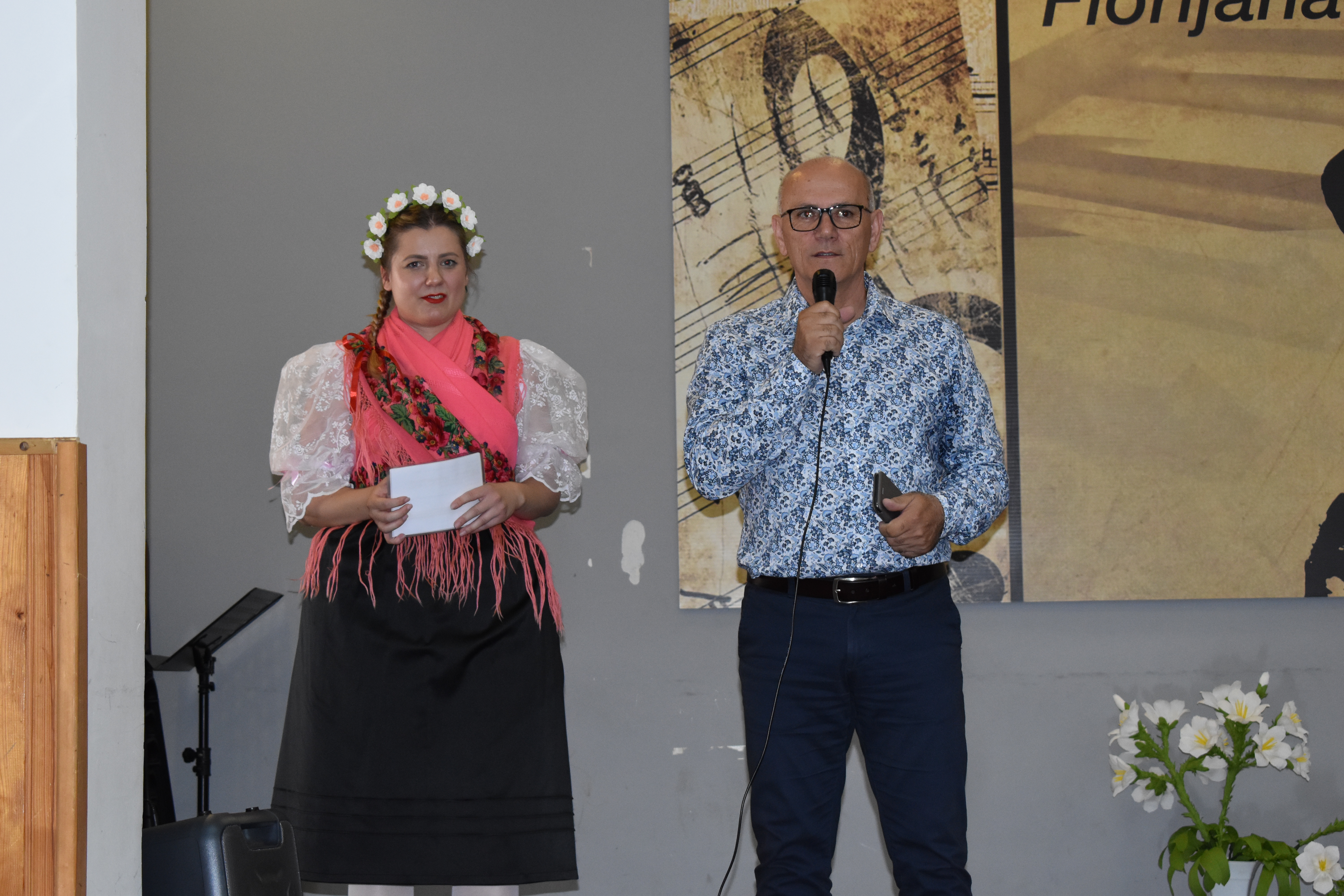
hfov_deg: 24.6
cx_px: 672
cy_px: 448
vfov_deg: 16.6
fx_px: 3080
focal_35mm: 82
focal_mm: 55
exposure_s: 1/100
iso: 1600
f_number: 5.6
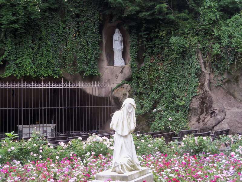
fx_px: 433
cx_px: 121
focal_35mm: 62
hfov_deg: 31.2
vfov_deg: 23.7
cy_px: 91
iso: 100
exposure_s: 1/80
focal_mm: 10.9
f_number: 4.8
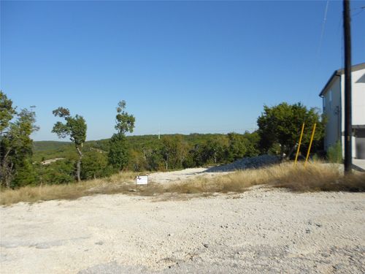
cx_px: 182
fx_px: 274
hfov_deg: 67.3
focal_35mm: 26
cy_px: 137
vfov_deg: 53.1
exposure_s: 1/1500
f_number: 3.2
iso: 80
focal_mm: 4.6
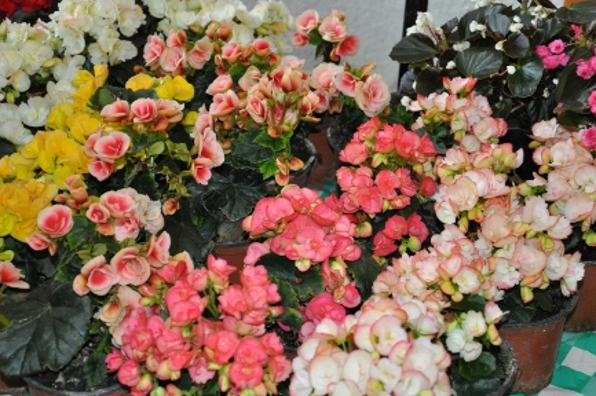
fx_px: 1489
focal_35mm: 90
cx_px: 306
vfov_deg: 15.2
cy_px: 202
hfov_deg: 22.6
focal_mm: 58
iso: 800
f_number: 5
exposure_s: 1/60
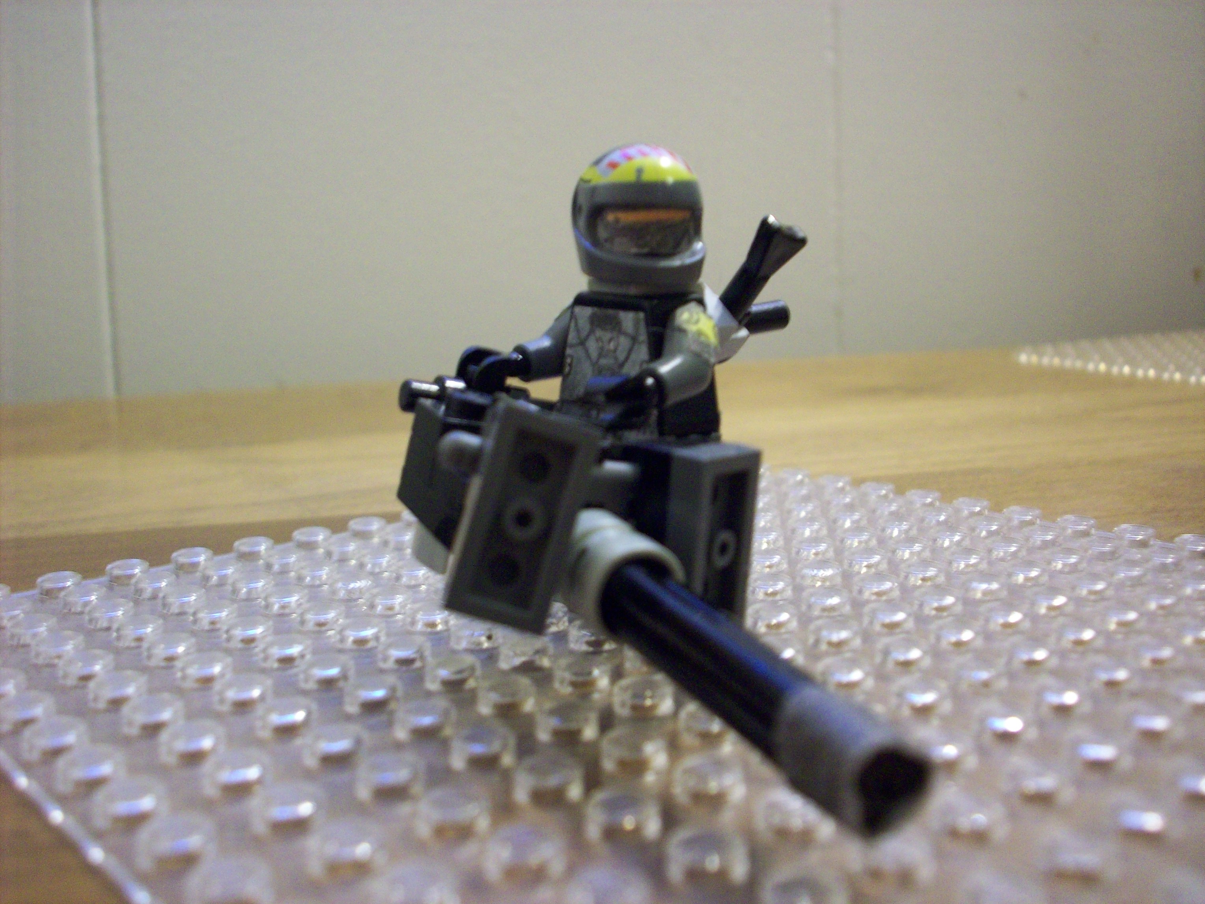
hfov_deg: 50.1
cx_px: 602
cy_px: 452
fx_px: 1288
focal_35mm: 37
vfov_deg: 38.7
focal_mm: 6.2
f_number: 2.8
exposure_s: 1/8
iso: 200
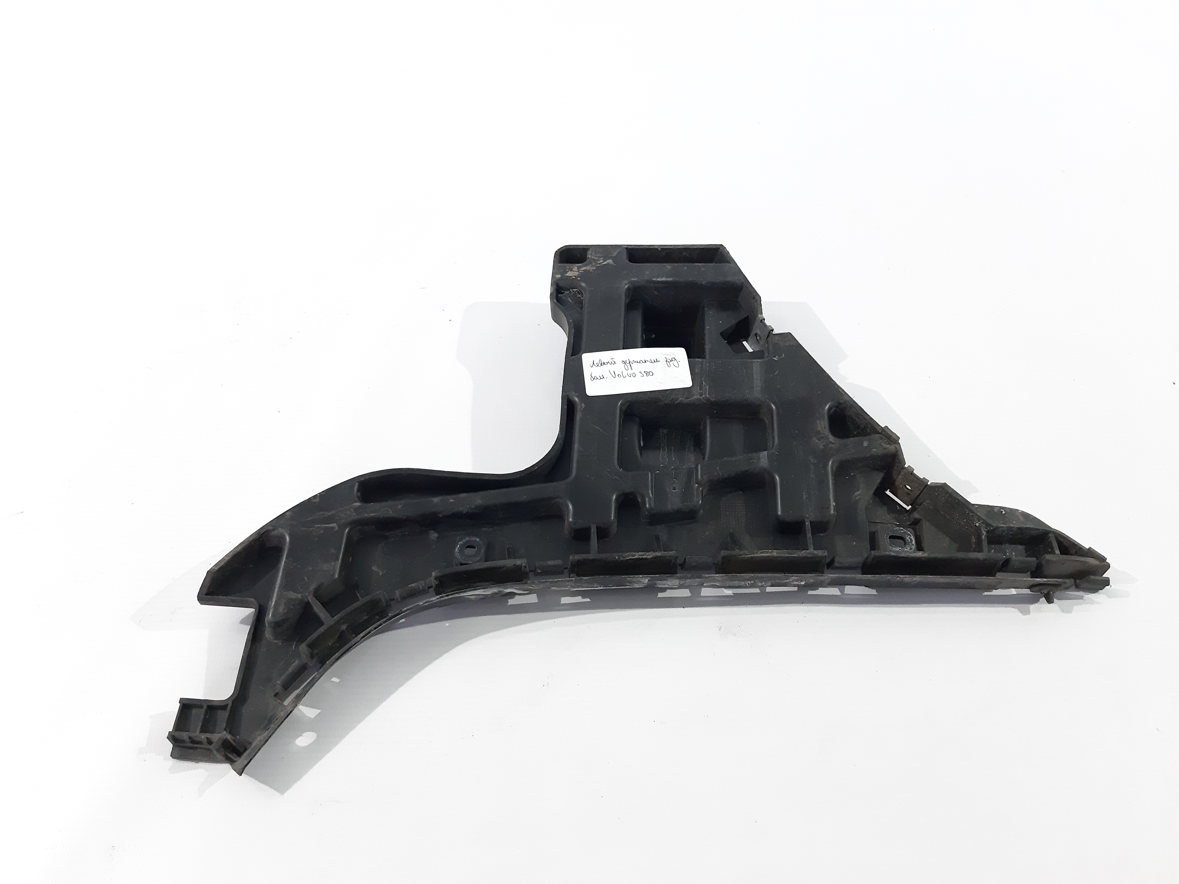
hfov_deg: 65.3
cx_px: 590
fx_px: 920
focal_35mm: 27
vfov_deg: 51.4
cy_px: 442
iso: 250
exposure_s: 1/50
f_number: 1.7
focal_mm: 3.93
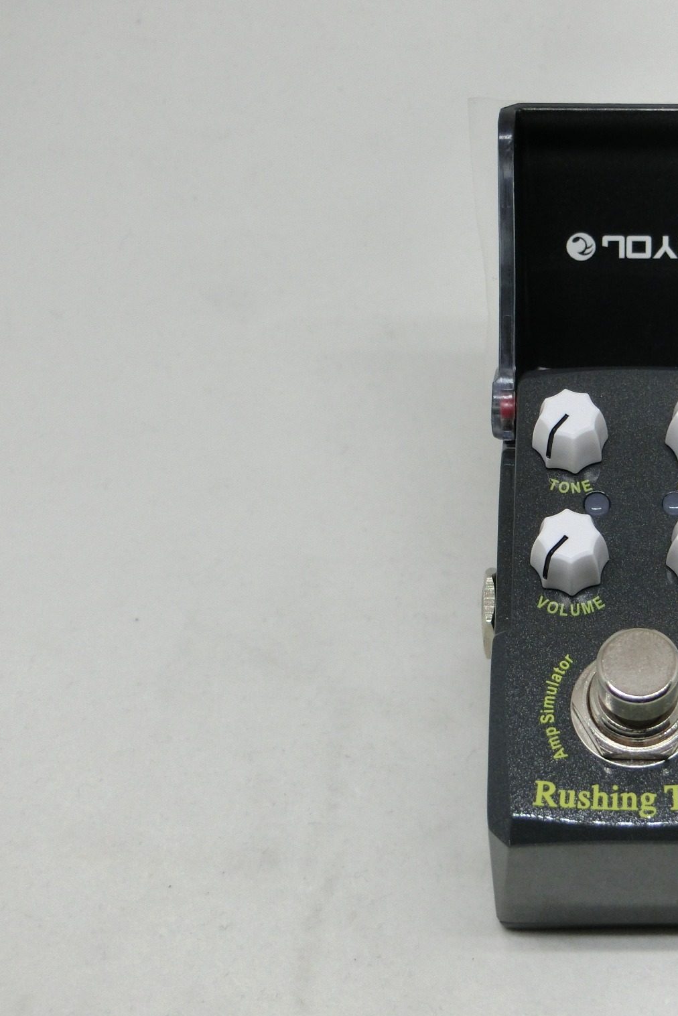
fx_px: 2061
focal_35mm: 73
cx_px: 611
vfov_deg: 27.7
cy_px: 504
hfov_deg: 18.4
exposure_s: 1/125
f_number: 4.7
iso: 125
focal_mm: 9.3
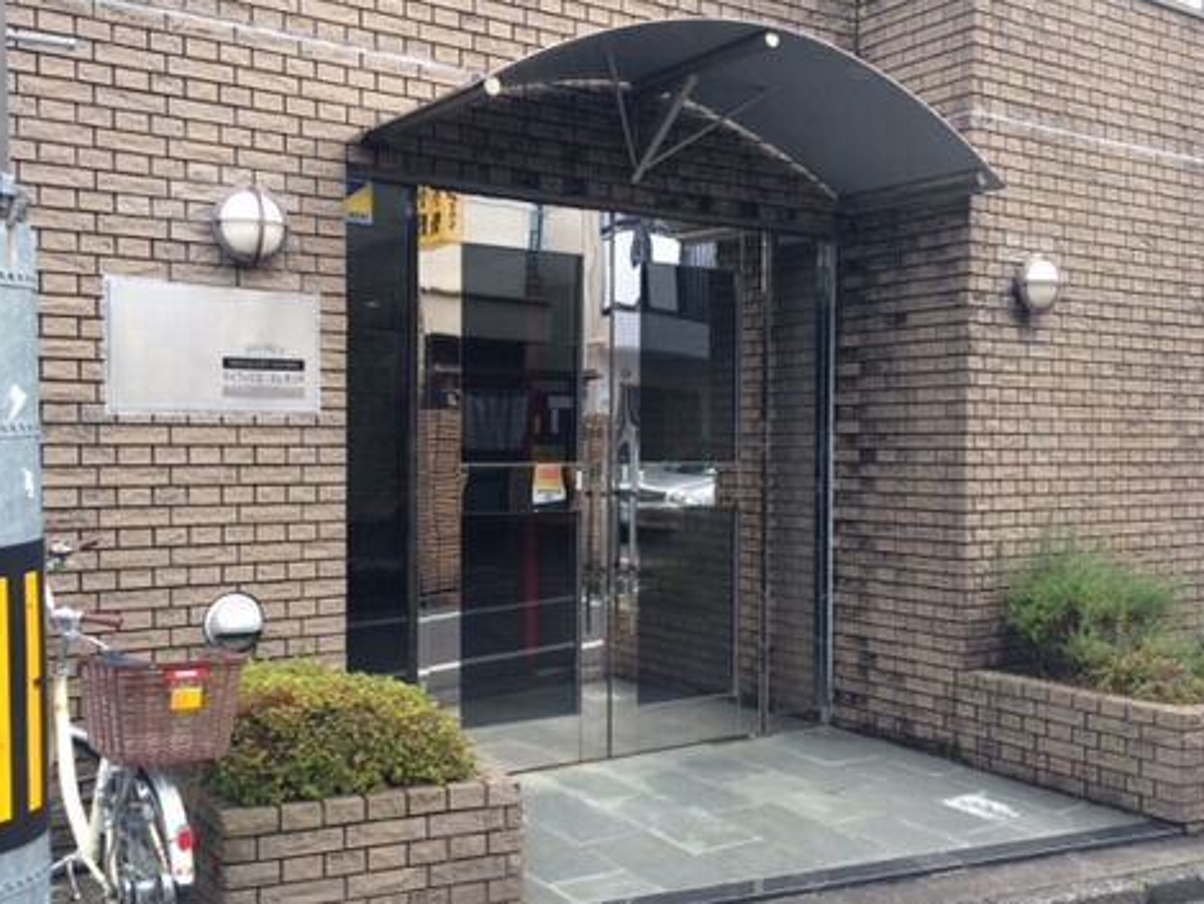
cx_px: 589
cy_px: 474
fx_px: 1288
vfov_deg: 38.7
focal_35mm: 37
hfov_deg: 50.1
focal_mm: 4.15
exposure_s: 1/122
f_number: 2.2
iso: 32
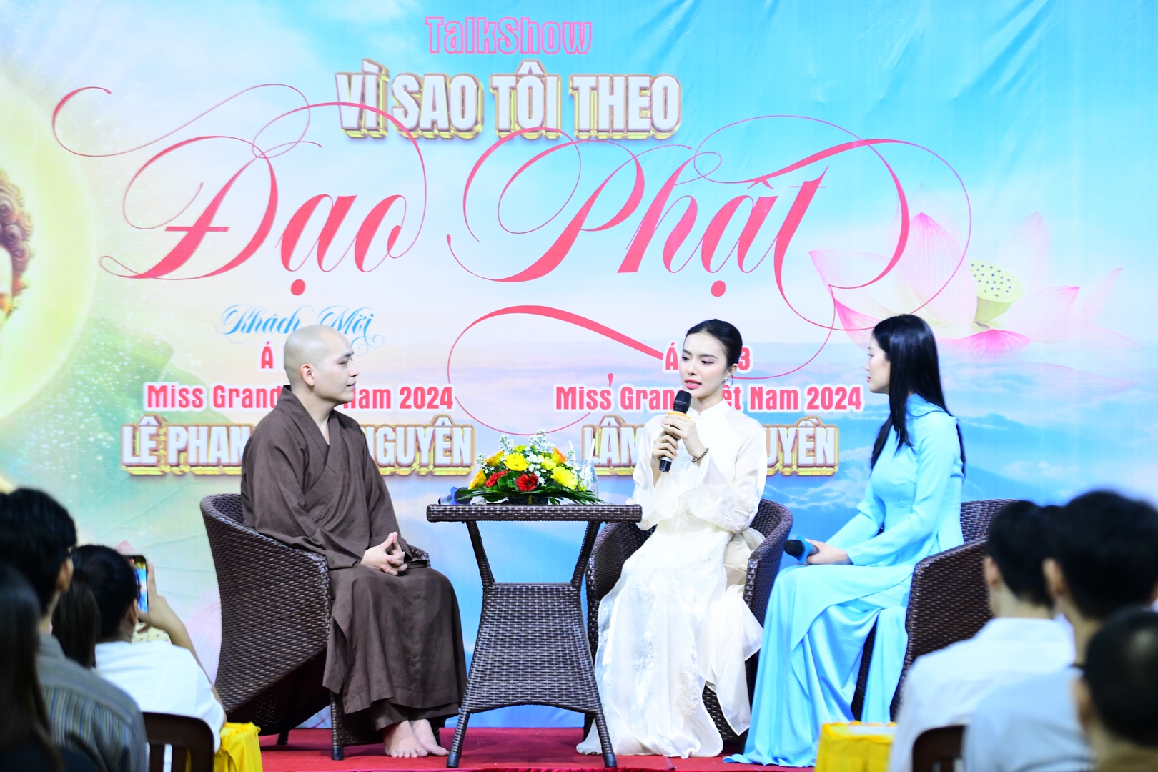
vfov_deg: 10.2
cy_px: 386
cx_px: 579
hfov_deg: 15.2
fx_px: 4342
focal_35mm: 135
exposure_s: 1/200
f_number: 4
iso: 4000
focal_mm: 135
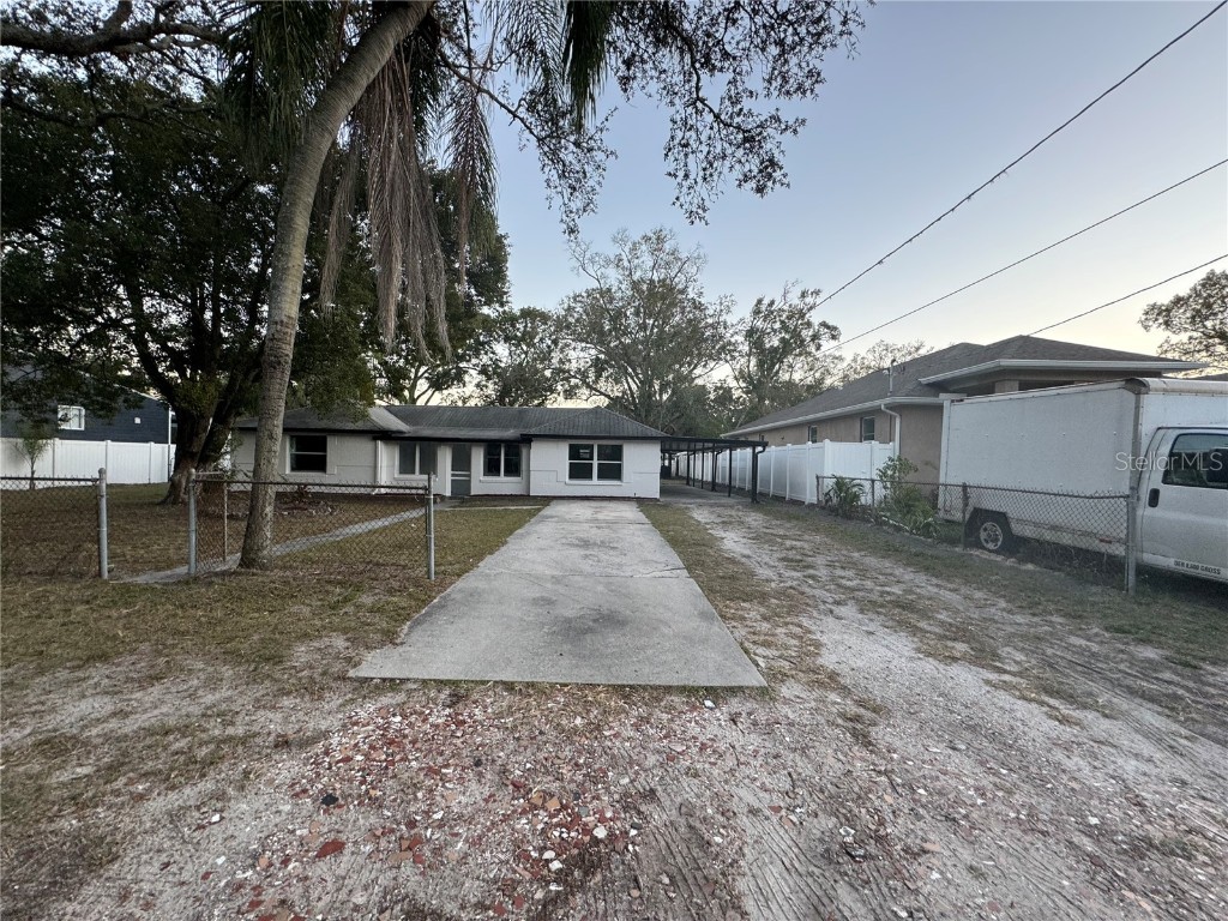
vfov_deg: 85.7
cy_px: 460
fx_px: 497
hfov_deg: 102.1
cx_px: 614
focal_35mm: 14
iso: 100
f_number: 2.2
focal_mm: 2.22
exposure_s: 1/99
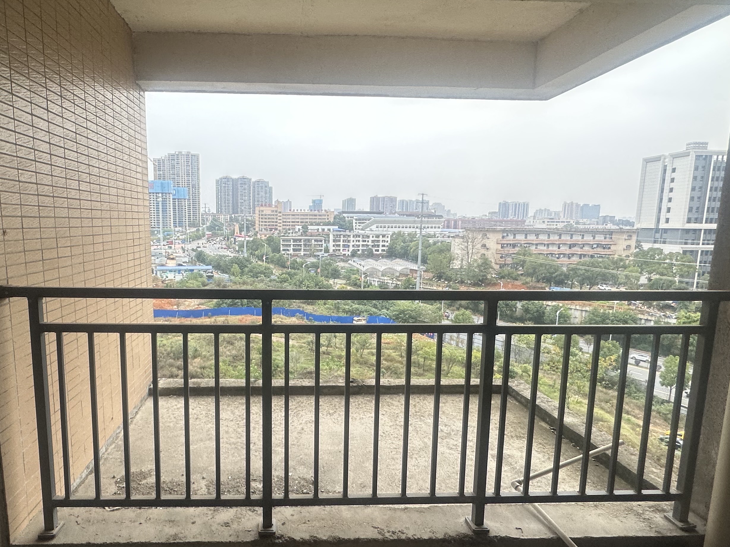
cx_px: 295
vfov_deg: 58.8
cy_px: 300
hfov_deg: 73.2
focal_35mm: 23
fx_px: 485
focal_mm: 2.22
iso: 50
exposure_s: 1/99
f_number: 2.2
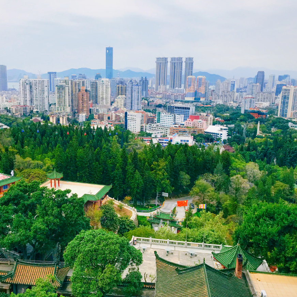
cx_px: 112
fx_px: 330
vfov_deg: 48.4
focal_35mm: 34
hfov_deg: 48.0
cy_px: 153
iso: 20
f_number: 1.8
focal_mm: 3.99
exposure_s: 1/772
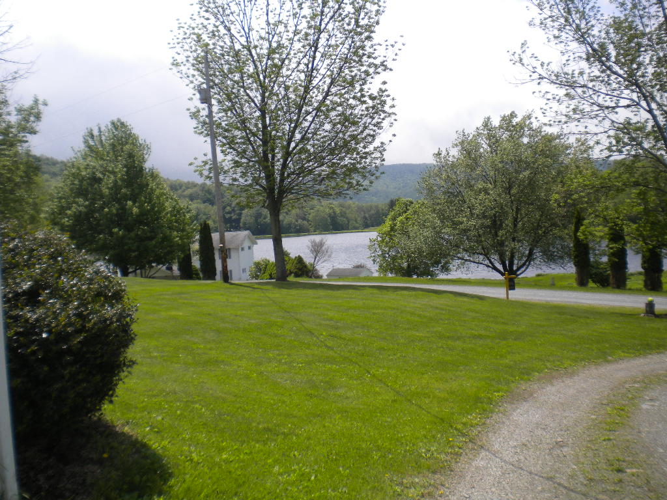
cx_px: 334
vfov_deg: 40.7
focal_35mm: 35
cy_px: 250
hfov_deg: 52.6
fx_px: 674
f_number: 4.6
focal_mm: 6.3
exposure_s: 1/914
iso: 113
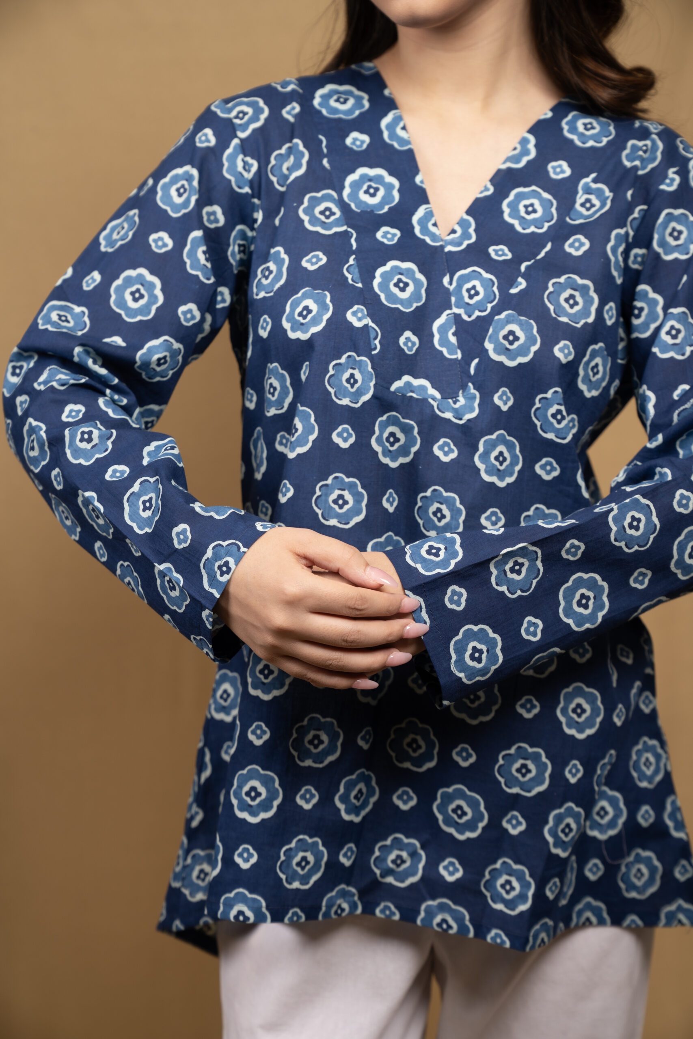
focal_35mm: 70
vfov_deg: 28.8
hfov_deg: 19.5
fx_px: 2021
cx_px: 346
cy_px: 520
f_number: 4.5
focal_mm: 70
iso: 160
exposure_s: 1/100
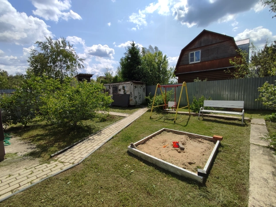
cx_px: 138
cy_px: 104
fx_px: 128
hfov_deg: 94.5
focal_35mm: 16
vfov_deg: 78.2
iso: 50
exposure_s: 1/2182
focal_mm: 1.65
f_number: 2.2
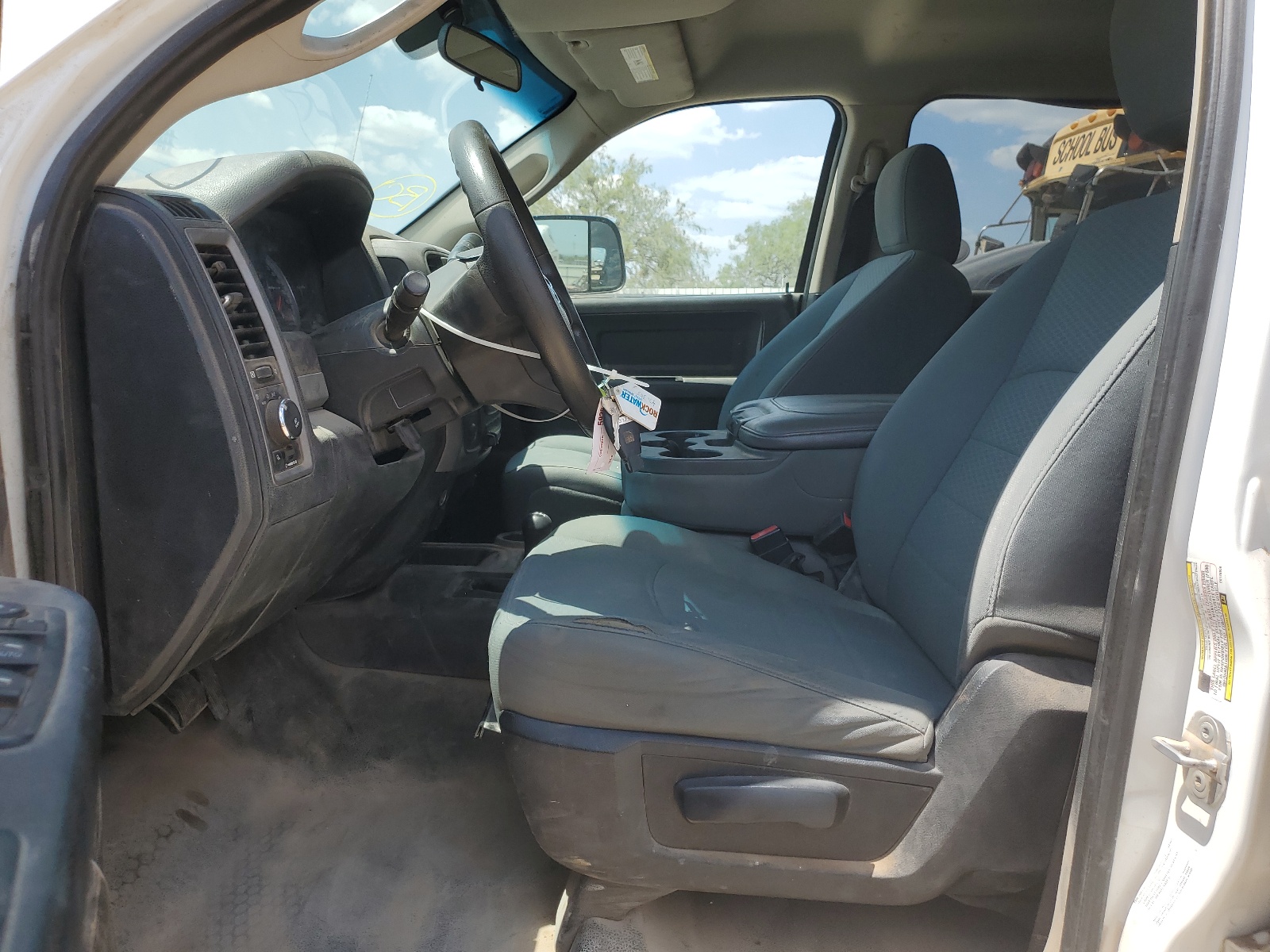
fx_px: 954
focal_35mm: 26
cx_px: 635
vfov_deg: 53.1
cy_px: 476
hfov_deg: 67.3
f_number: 1.5
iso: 50
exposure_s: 1/1667
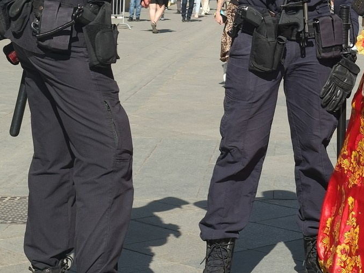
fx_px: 947
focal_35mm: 90
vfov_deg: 15.6
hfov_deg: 21.6
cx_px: 280
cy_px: -87
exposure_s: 1/550
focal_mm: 23
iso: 160
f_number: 5.6
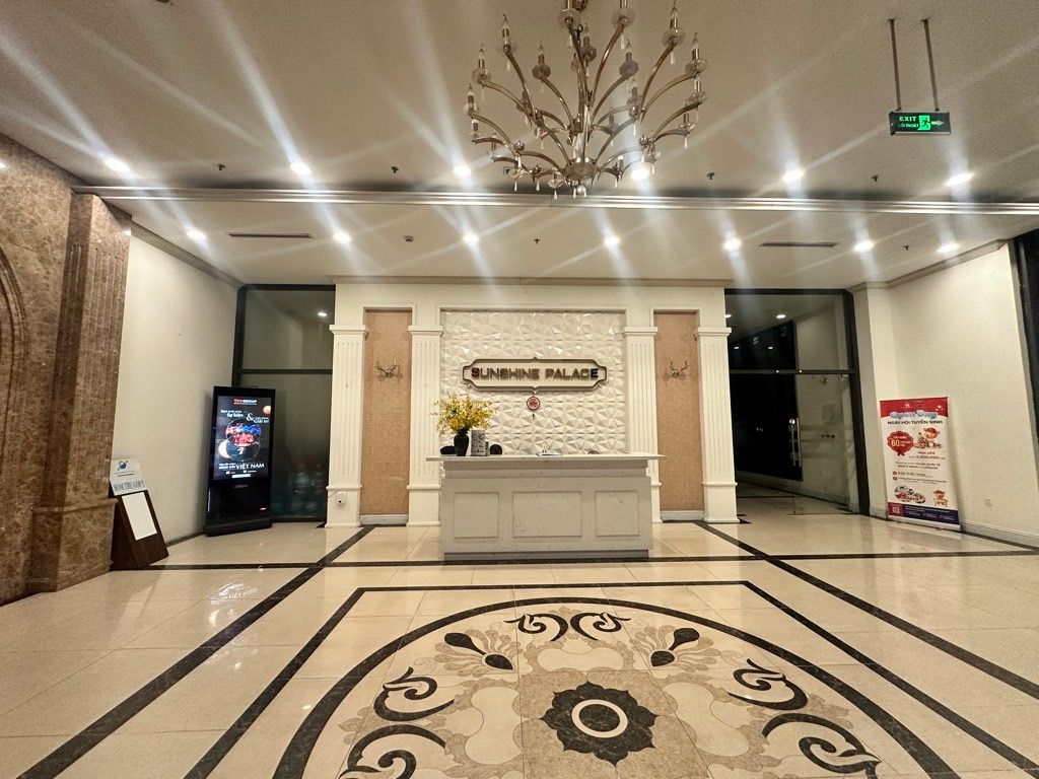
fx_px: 420
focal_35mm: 14
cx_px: 520
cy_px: 390
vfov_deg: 85.7
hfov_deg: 102.1
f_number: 2.2
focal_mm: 2.22
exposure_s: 1/50
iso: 250
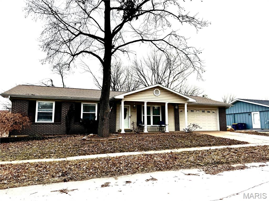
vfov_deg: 56.8
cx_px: 134
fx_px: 187
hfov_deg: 71.6
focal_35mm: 24
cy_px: 100
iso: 64
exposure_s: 1/12346
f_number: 1.78
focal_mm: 6.76
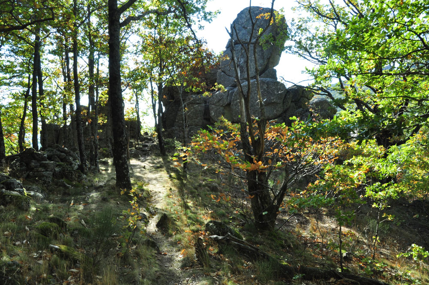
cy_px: 142
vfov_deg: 53.0
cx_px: 214
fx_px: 286
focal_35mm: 24
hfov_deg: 73.8
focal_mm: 16
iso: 400
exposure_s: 1/125
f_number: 11
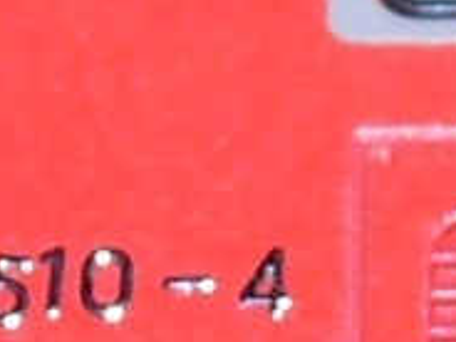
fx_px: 1120
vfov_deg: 17.3
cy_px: 211
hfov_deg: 22.9
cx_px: 134
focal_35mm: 85
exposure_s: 1/30
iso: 100
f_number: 4
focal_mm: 7.4
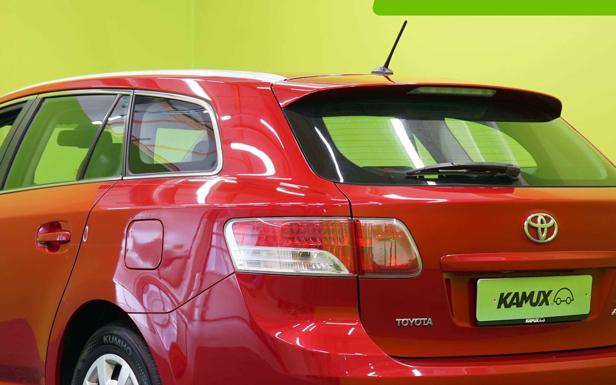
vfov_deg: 13.3
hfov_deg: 21.2
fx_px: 1645
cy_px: 232
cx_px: 247
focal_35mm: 98
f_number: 5
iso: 400
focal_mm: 59
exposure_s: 1/25
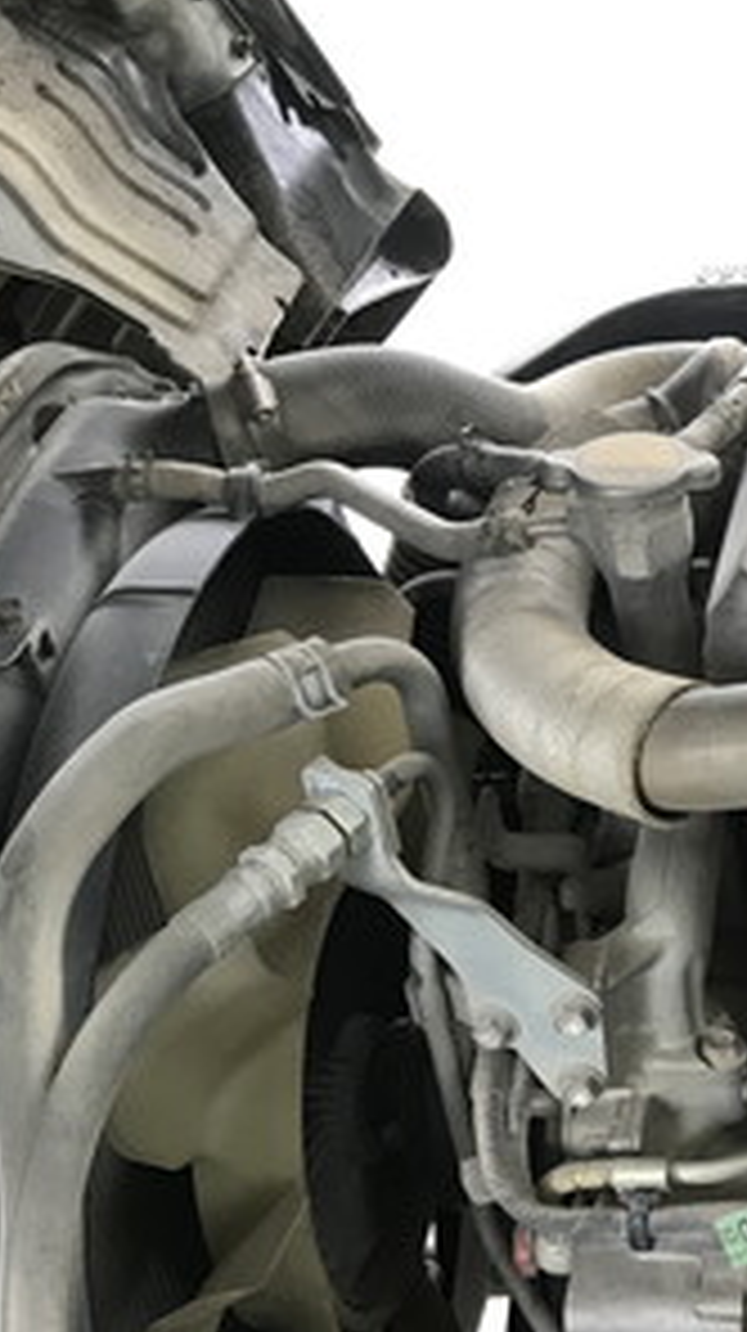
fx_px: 2329
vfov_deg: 31.4
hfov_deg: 16.9
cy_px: 976
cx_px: 1048
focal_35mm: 66
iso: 40
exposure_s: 1/24
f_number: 1.8
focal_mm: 3.99
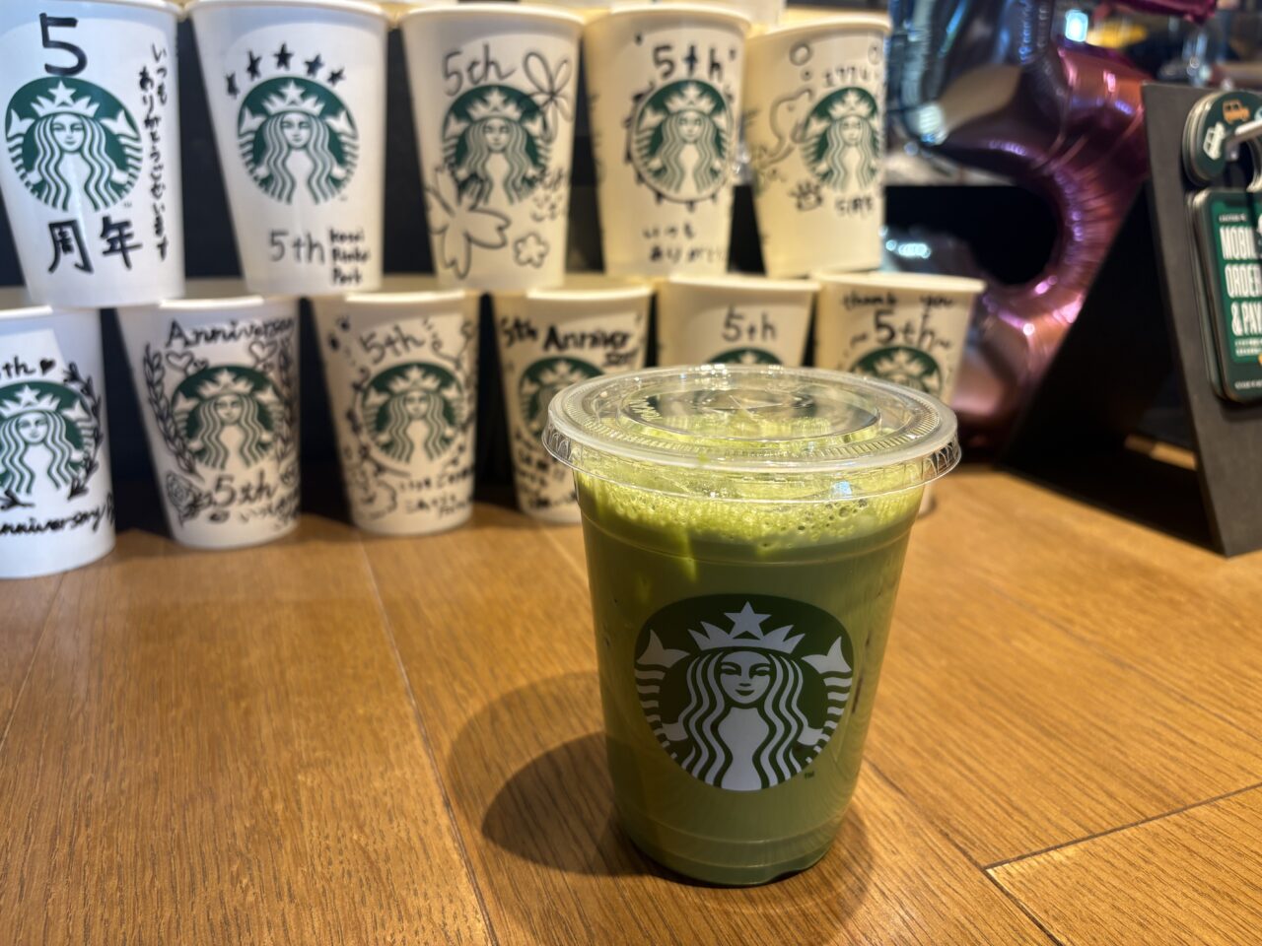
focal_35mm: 26
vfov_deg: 53.1
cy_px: 473
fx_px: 948
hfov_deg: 67.3
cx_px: 631
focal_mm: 5.96
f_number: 1.6
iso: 80
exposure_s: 1/100
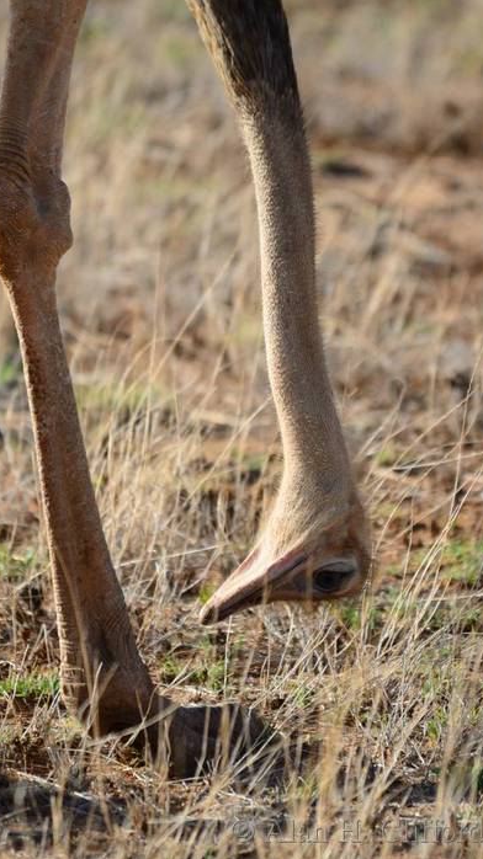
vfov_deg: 3.4
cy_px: 430
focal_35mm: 629
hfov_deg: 1.9
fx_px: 14339
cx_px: 233
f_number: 5.6
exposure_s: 1/500
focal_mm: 400
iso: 200
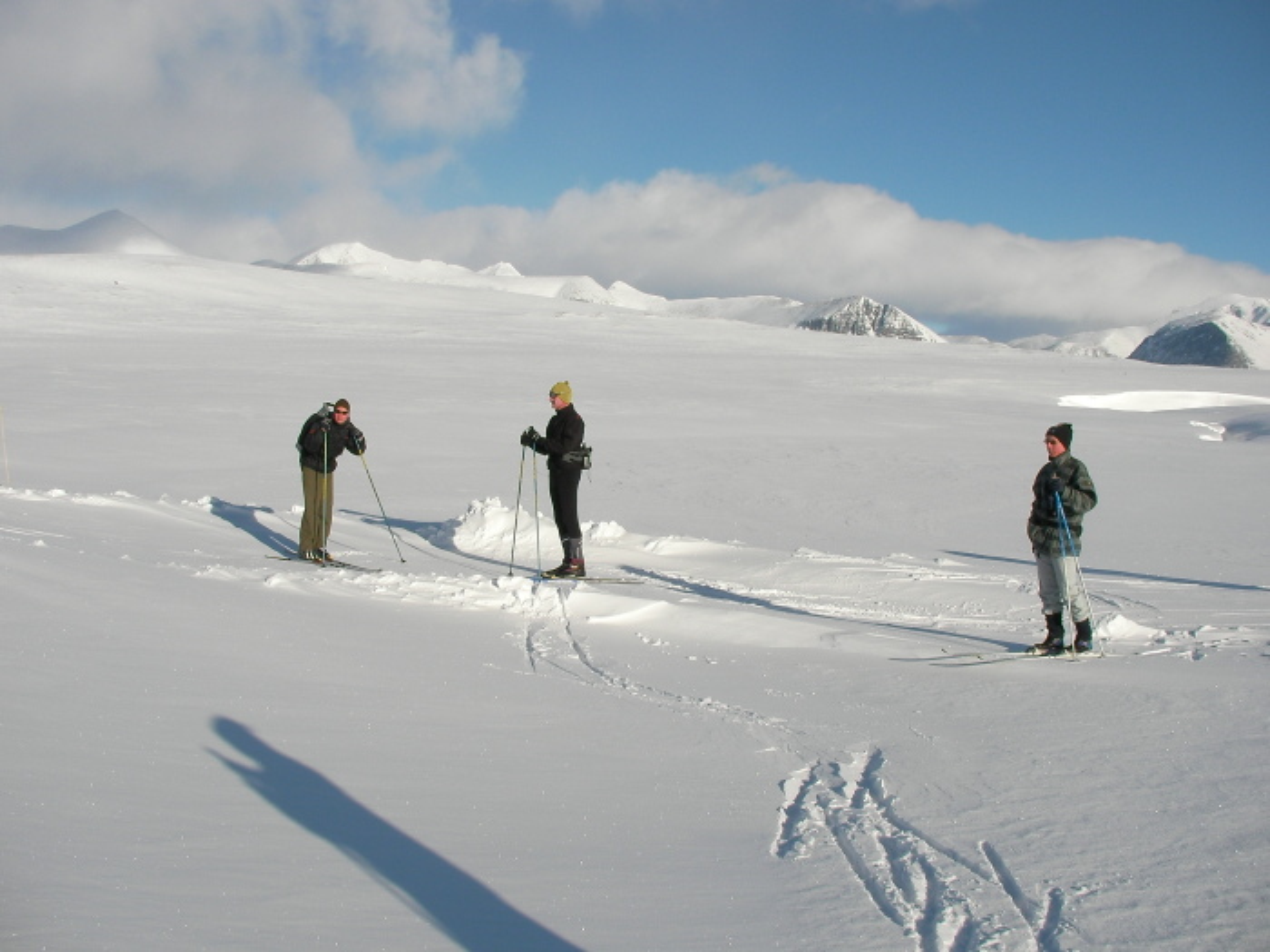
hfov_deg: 49.0
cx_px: 635
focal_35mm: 38
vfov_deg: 37.7
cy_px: 476
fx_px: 1394
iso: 50
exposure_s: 1/690
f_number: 5.6
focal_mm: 6.3
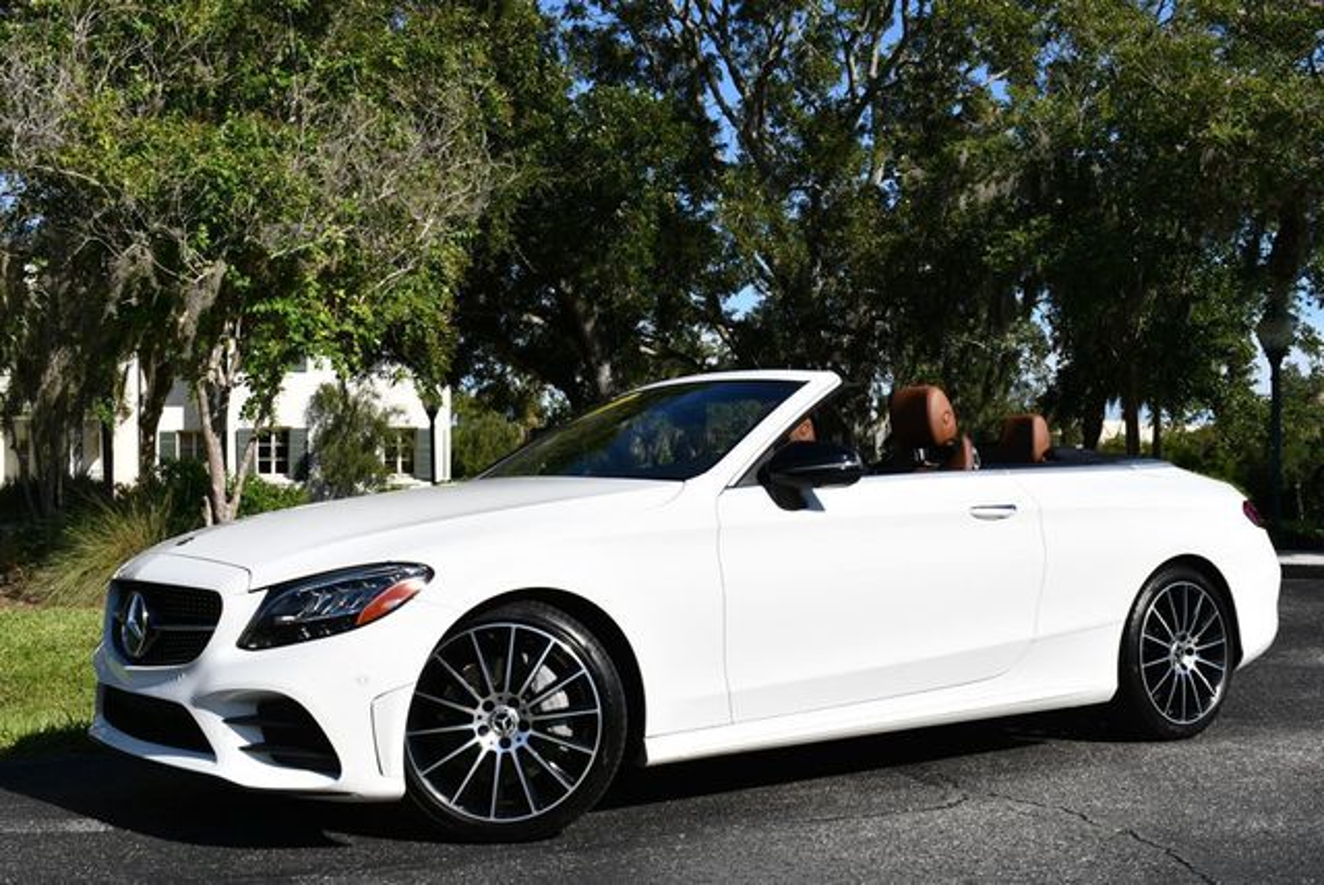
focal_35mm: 46
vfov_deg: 29.3
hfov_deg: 42.7
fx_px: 1693
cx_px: 662
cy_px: 442
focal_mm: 23
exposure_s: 1/320
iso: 100
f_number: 9
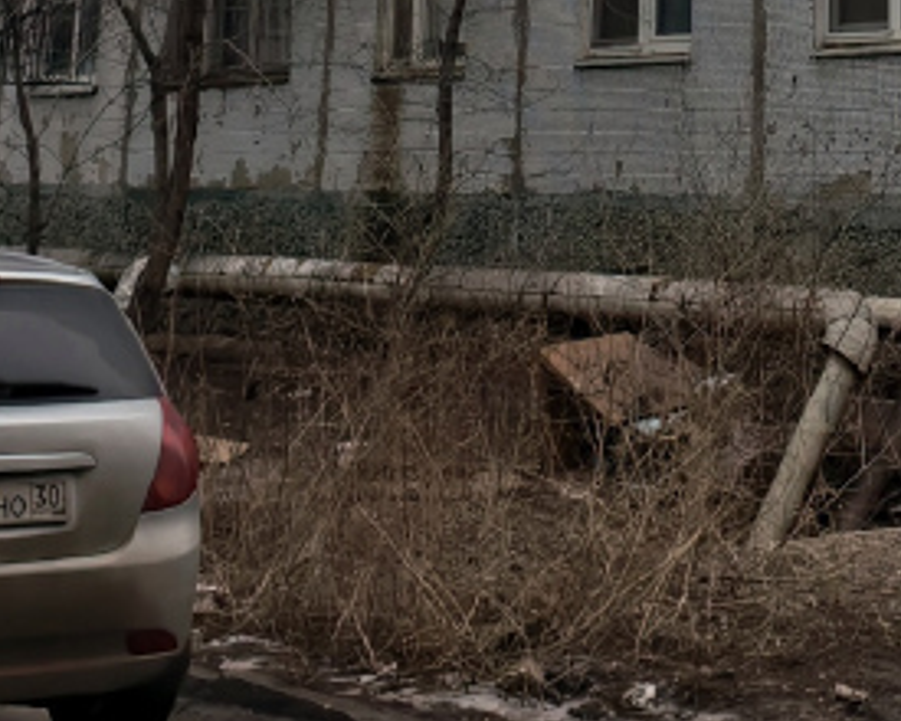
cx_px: 724
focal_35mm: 106
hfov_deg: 17.9
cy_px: -850
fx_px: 2827
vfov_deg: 12.3
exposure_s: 1/175
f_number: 1.57
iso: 72
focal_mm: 6.54
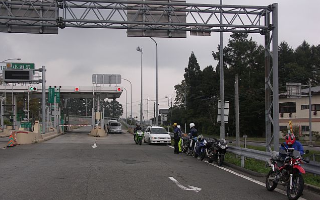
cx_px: 160
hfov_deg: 42.6
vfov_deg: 27.4
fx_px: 410
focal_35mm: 47
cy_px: 118
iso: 50
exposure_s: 1/100
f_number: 3.2
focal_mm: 11.4
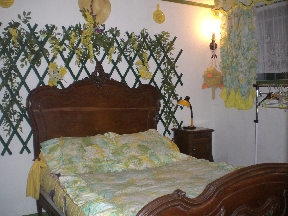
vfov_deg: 37.7
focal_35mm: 38
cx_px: 144
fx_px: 316
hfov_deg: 49.0
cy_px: 108
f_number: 3.1
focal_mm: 6.3
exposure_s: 1/60
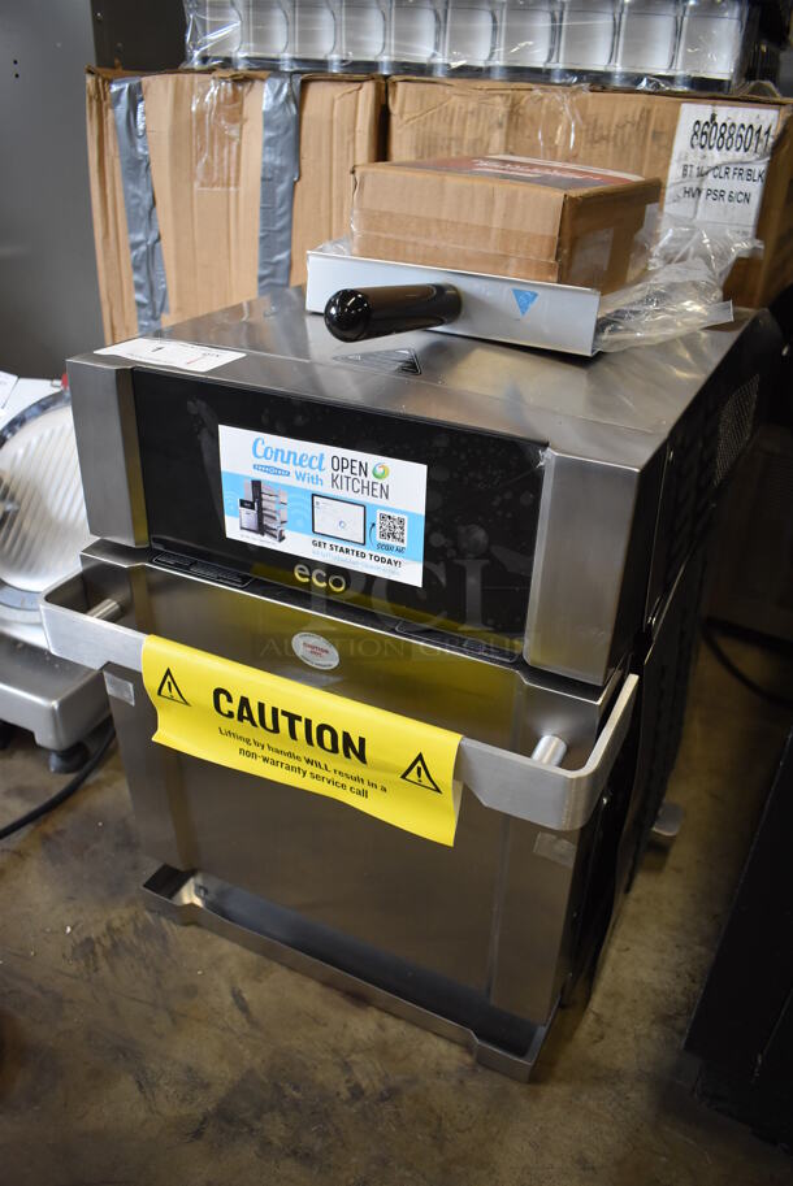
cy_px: 593
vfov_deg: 67.3
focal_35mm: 27
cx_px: 396
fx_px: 891
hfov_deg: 48.0
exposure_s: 1/125
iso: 1250
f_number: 3.5
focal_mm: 18
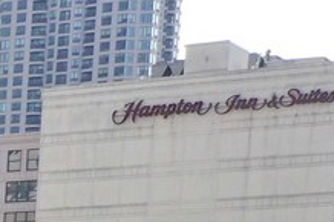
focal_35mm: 208
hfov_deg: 7.9
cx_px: -806
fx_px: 1928
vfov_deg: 6.2
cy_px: 622
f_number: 5.6
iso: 100
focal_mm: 10.26
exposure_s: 1/400
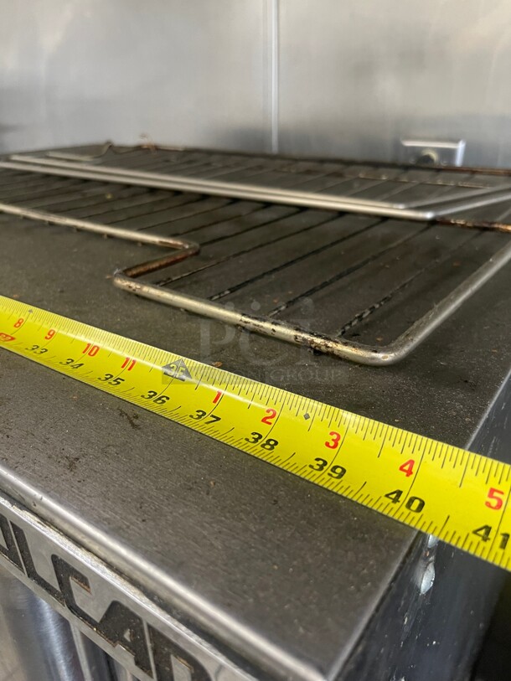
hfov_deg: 53.1
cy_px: 340
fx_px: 512
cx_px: 256
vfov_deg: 67.3
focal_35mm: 26
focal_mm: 5.1
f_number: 1.6
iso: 500
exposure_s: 1/60
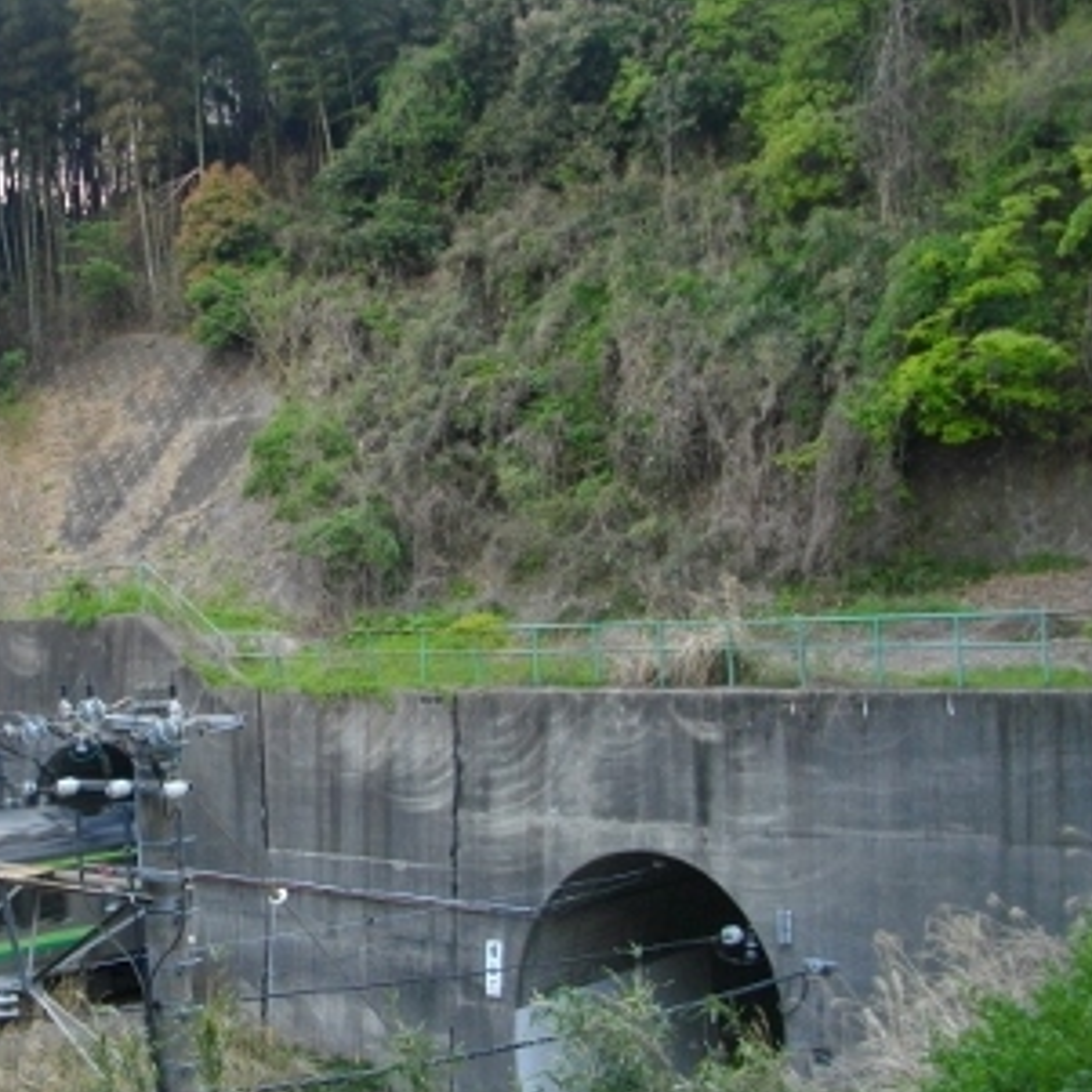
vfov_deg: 36.0
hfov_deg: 35.3
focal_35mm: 47
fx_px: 1677
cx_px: 276
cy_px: 488
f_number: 2.9
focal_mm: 5.7
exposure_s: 1/100
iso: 201
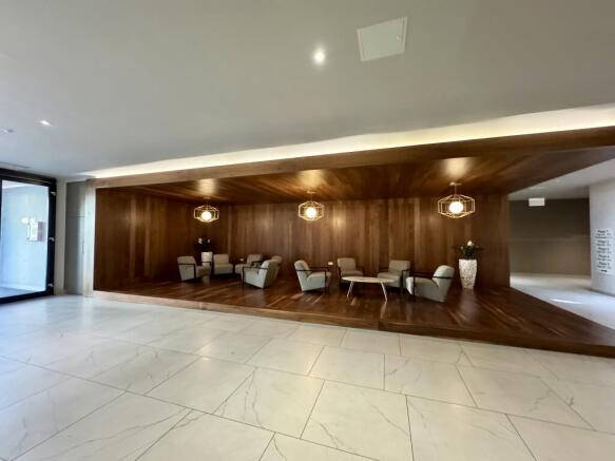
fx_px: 249
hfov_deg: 102.1
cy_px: 230
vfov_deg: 85.7
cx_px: 308
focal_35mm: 14
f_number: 2.2
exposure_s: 1/50
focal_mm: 2.22
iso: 1250
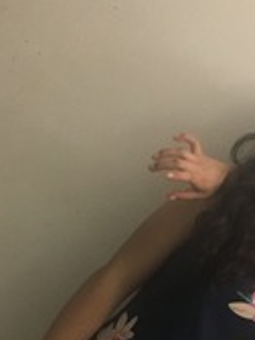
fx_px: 815
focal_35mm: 83
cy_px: 316
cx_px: 259
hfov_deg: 17.3
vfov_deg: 22.9
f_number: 2.2
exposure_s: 1/30
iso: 200
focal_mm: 4.15
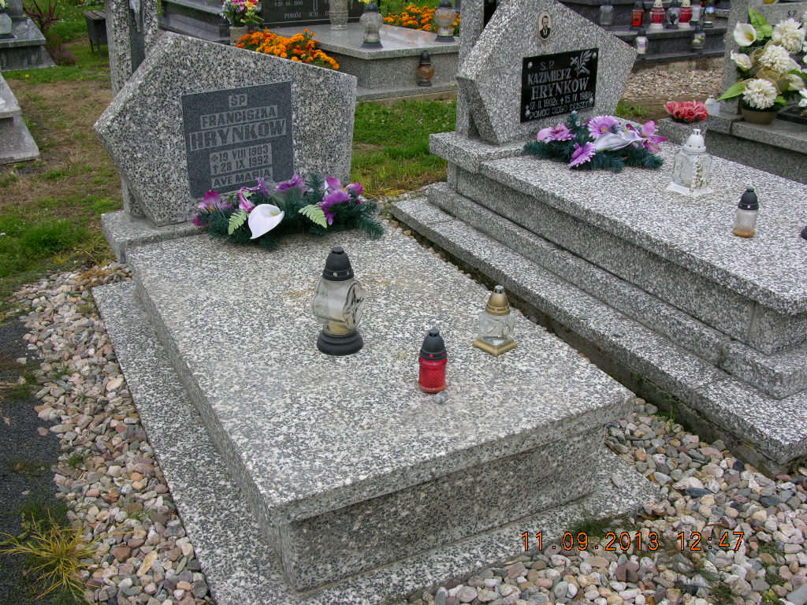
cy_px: 302
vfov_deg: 40.7
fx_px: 816
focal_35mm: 35
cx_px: 404
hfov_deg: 52.6
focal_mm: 8.9
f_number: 5.6
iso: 50
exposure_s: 1/192
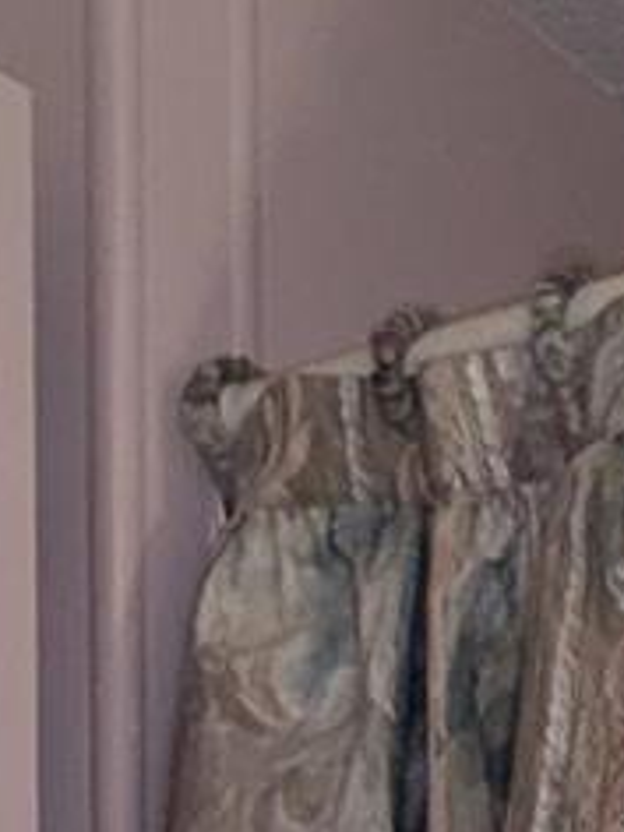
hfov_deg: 13.1
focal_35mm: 108
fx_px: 2596
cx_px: 892
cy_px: 1826
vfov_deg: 14.2
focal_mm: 2.35
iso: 410
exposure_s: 1/56.6
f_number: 2.2
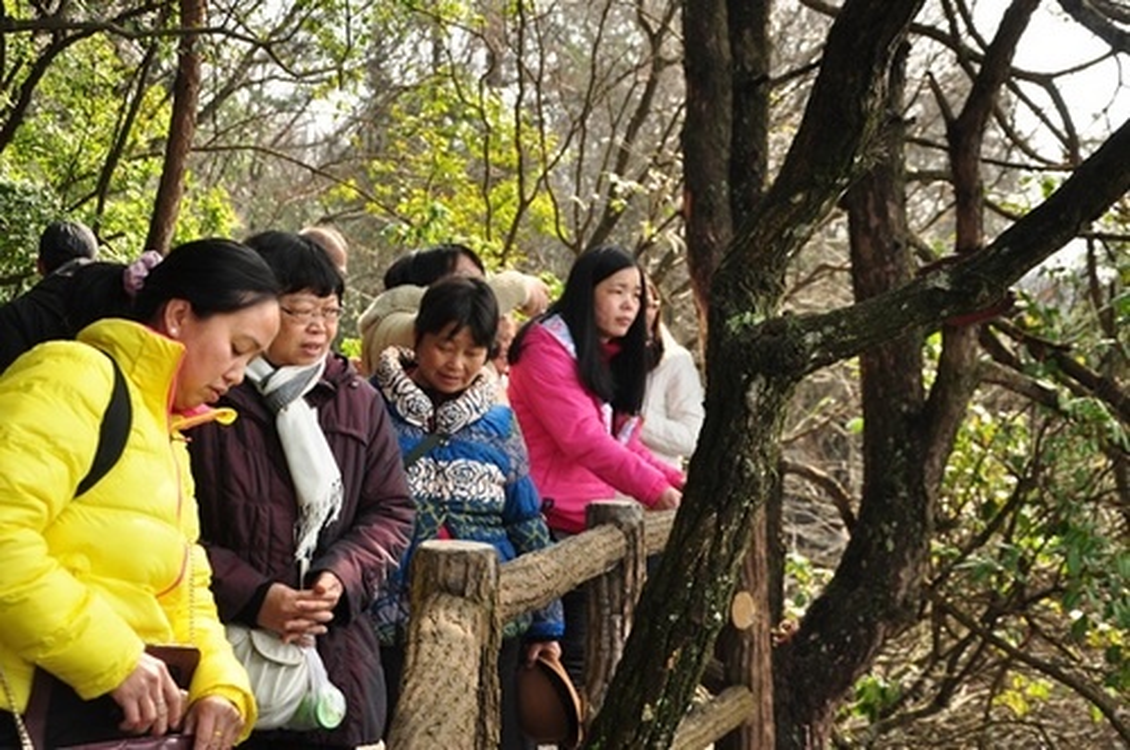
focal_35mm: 52
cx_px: 565
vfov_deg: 25.7
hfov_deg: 37.9
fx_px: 1646
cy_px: 375
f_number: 6.3
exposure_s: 1/160
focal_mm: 35
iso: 200
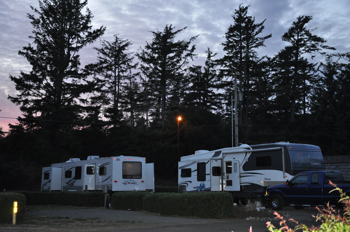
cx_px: 175
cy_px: 116
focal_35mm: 51
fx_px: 495
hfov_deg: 38.9
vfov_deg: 26.4
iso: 800
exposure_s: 1/60
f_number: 4.2
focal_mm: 34
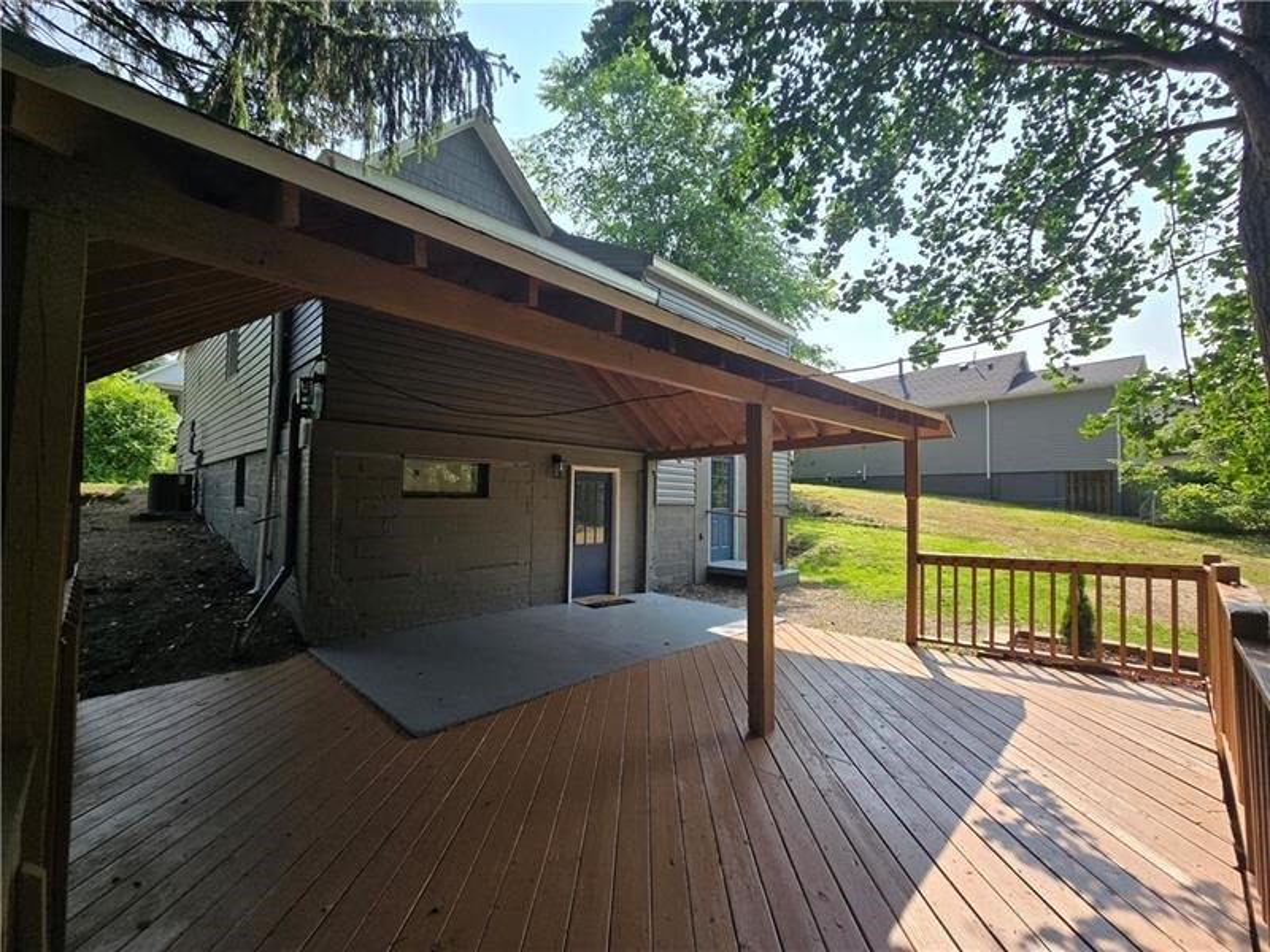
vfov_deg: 89.9
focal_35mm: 13
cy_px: 476
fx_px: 477
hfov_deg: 106.2
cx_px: 635
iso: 50
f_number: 2.2
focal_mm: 2.2
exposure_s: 1/1258
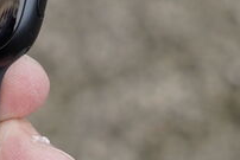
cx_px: 29
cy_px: -91
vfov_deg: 4.8
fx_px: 1915
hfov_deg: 7.2
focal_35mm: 287
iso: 320
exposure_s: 1/160
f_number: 7.1
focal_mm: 70
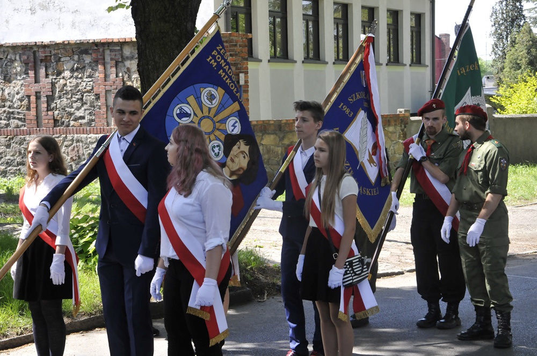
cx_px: 268
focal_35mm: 78
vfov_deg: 17.4
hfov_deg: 26.0
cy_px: 178
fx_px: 1162
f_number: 9
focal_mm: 52
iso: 800
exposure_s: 1/320
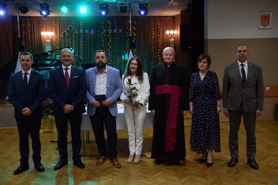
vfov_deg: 35.5
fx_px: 290
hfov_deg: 51.3
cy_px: 92
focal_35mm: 38
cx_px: 139
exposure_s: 1/100
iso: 1600
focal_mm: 25
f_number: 4
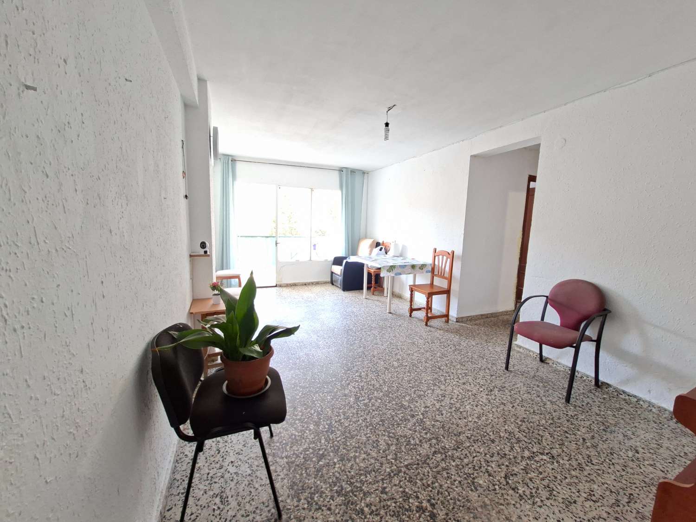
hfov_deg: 106.2
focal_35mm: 13
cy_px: 261
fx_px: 261
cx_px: 348
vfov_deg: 89.9
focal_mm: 1.74
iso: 125
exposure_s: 1/40
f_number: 2.2
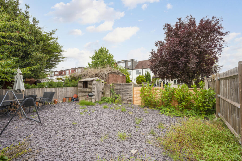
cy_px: 80
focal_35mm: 14
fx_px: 94
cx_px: 121
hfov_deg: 104.3
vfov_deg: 81.1
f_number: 8
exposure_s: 1/125
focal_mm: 14
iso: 200
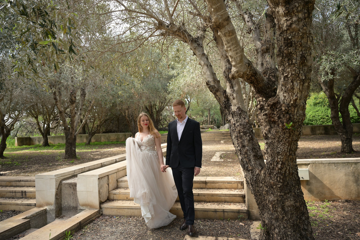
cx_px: 180
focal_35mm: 24
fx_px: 240
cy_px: 120
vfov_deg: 53.2
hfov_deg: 73.7
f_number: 3.5
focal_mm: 24
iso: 125
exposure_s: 1/250
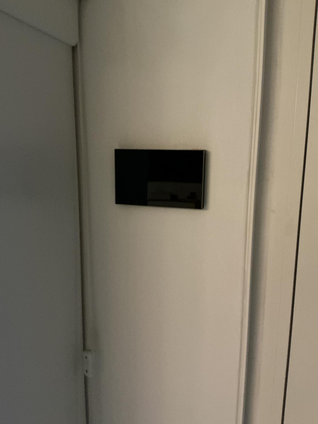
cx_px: 159
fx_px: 355
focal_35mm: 29
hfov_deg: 48.2
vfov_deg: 61.7
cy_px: 212
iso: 500
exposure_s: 1/20
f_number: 1.8
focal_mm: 3
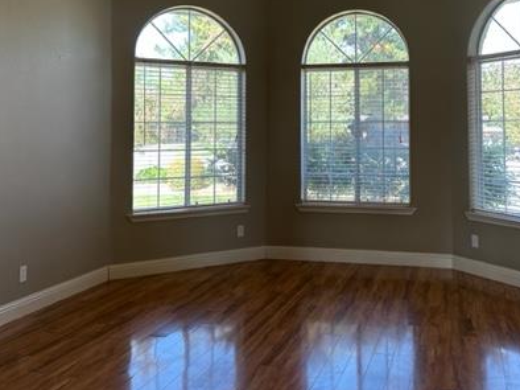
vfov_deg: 36.0
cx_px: 314
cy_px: 100
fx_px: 585
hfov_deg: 47.6
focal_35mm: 39
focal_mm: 6.86
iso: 80
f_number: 1.78
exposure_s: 1/179
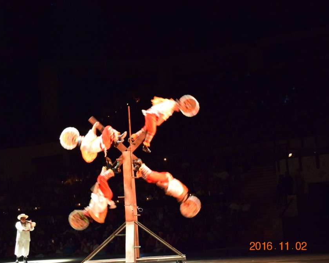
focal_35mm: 72
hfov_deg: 26.4
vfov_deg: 21.3
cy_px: 133
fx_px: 701
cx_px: 144
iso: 6400
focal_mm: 42
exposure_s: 1/40
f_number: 5
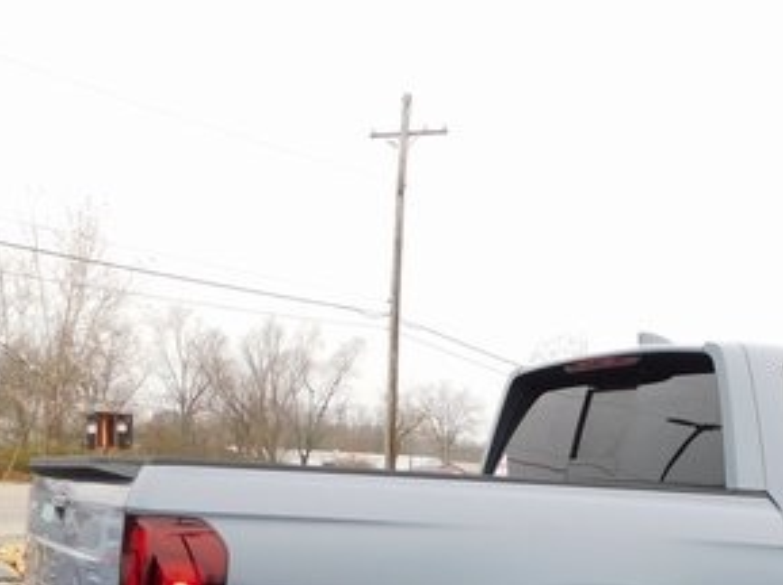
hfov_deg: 35.7
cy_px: 618
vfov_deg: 26.6
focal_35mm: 51
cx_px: 680
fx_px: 1152
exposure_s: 1/160
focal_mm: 4
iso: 125
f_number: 3
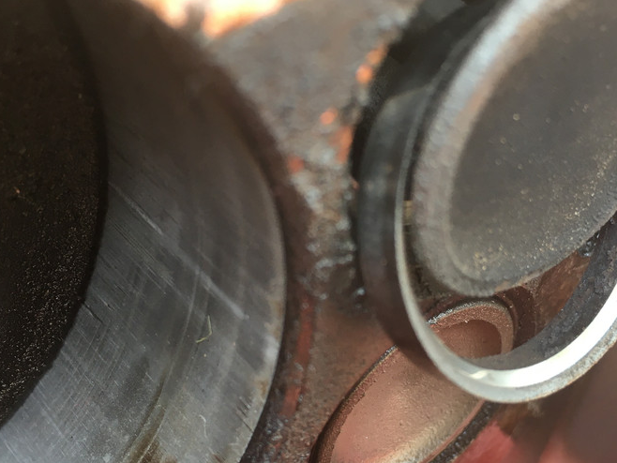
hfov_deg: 40.2
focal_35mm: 47
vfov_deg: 30.4
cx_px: 383
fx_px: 838
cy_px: 344
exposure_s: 1/30
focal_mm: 4.15
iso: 25
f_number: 2.2
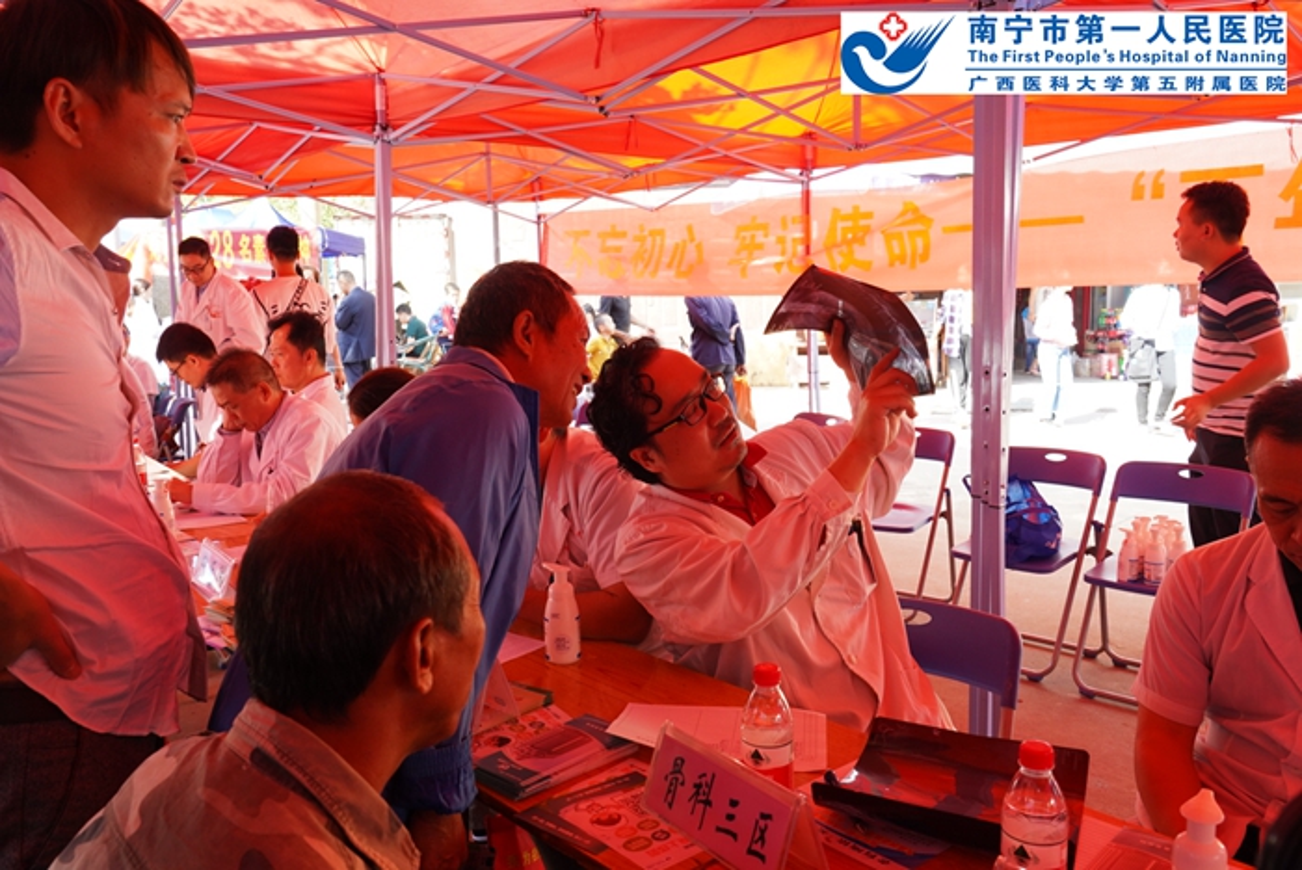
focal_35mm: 29
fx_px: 1050
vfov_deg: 45.0
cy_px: 435
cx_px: 651
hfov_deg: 63.6
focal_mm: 29
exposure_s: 1/125
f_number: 8
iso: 1250
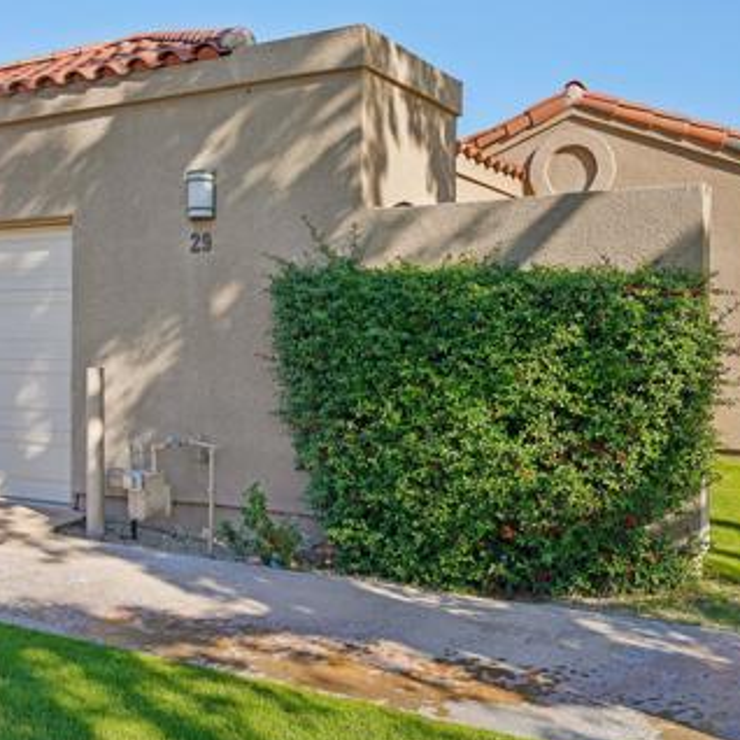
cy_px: 334
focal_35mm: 41
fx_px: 992
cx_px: 291
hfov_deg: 40.7
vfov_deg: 40.9
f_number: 8
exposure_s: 1/160
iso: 100
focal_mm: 24
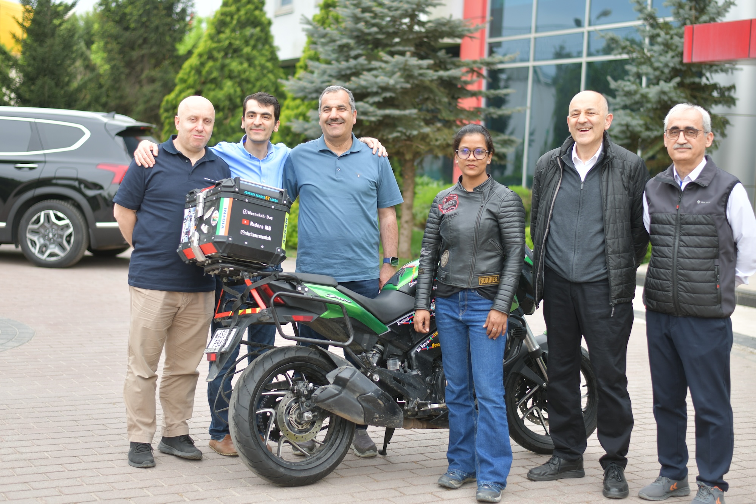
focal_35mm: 60
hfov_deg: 33.4
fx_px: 1260
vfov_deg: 22.6
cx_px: 378
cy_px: 252
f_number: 2.2
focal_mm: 50
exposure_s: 1/250
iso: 125
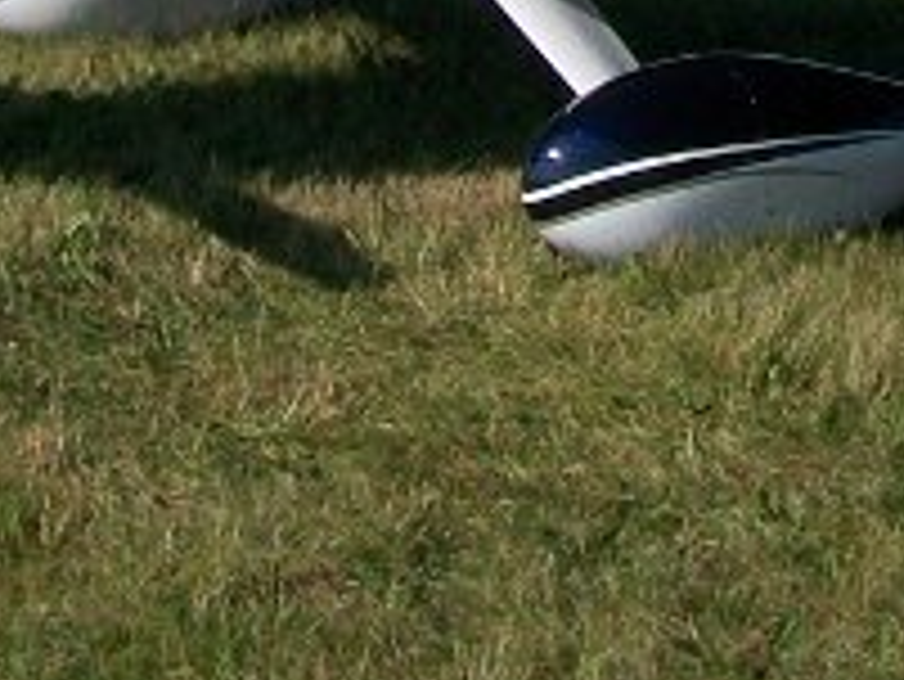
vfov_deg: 7.8
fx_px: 4782
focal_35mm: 183
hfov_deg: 10.8
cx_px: 765
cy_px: -617
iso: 64
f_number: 4.8
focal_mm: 6
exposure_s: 1/640
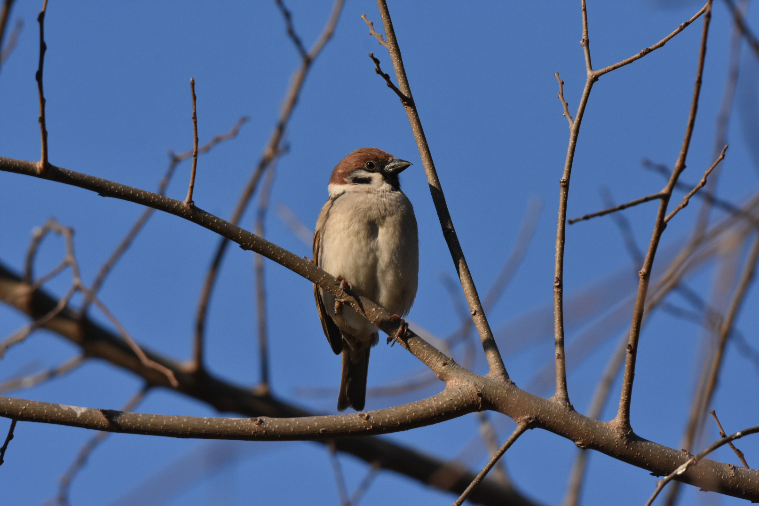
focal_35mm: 542
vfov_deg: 2.5
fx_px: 11426
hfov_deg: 3.8
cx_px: 380
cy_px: 253
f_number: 7.1
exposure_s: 1/3200
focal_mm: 360
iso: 1250
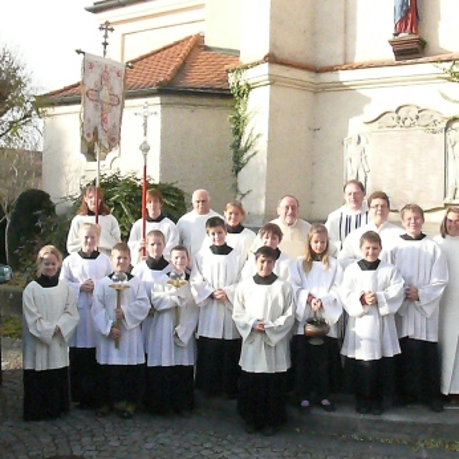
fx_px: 630
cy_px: 228
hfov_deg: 39.6
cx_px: 300
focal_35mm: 42
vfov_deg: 40.0
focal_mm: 7.4
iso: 3200
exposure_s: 1/1600
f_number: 11
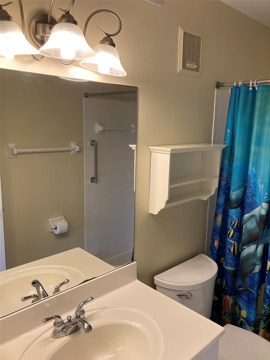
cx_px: 135
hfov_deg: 49.7
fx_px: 291
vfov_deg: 63.4
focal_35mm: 28
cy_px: 180
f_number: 1.8
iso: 80
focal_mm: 3.99
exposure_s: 1/120
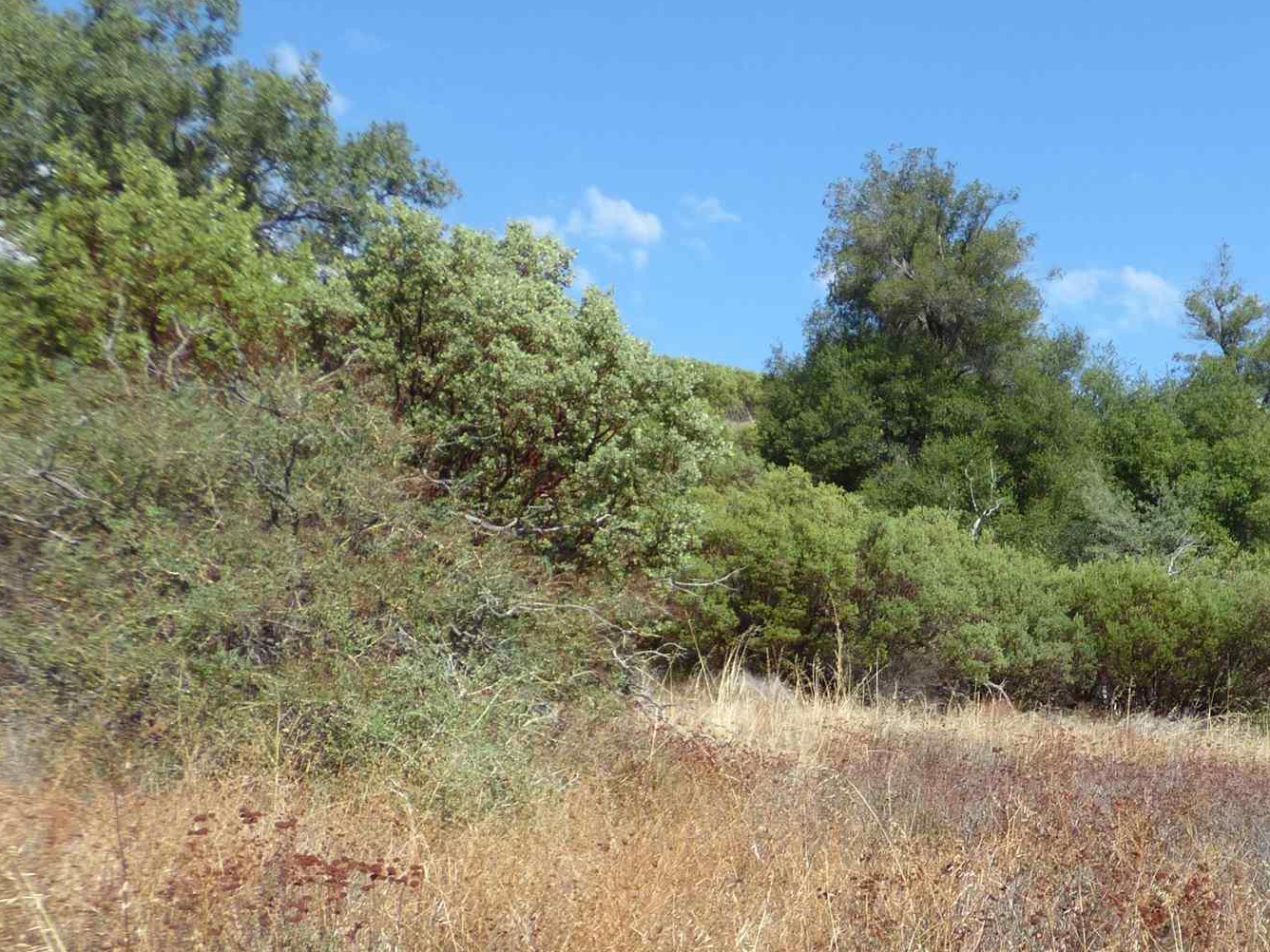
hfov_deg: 27.6
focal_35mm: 69
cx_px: 1014
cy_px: 853
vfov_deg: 20.9
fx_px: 2531
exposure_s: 1/800
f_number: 3.3
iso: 100
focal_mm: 5.29
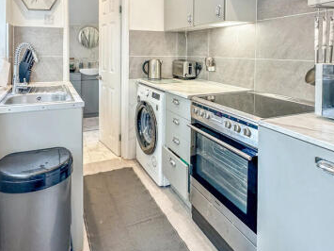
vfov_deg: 57.5
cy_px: 83
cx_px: 144
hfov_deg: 73.6
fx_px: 222
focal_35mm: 23
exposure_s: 1/100
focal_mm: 2.22
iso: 160
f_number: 2.2
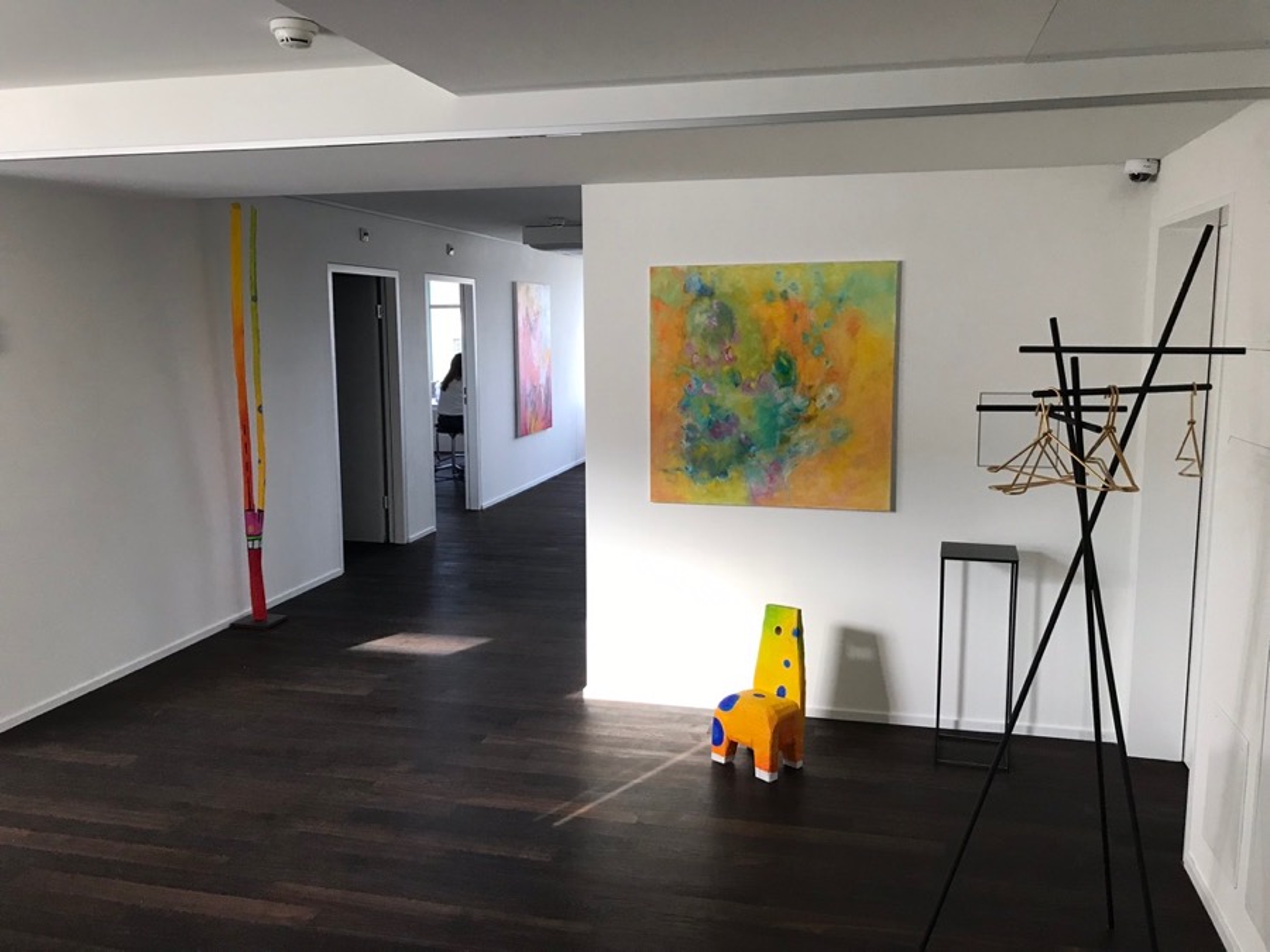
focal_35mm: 28
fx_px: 1027
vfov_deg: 49.7
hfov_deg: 63.4
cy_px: 476
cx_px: 635
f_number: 1.8
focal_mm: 3.99
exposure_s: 1/36
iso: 20
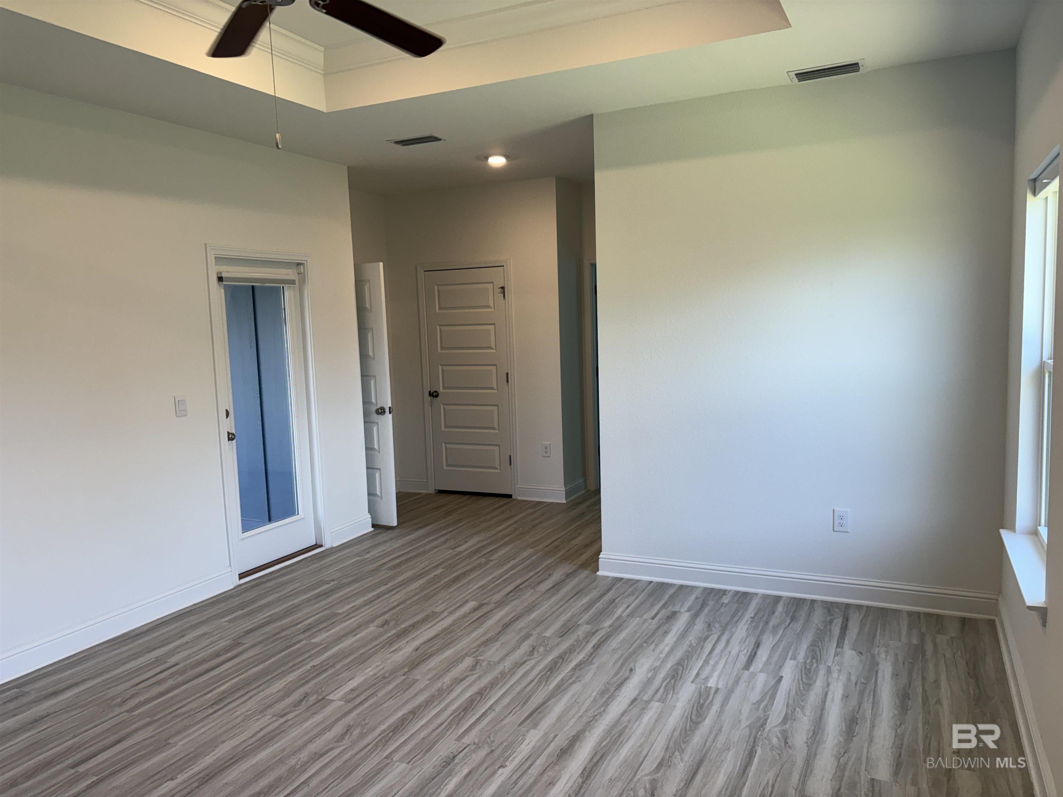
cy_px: 398
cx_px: 532
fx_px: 798
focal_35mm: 26
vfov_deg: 53.1
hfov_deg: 67.3
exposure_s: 1/120
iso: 64
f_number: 1.6
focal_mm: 5.96
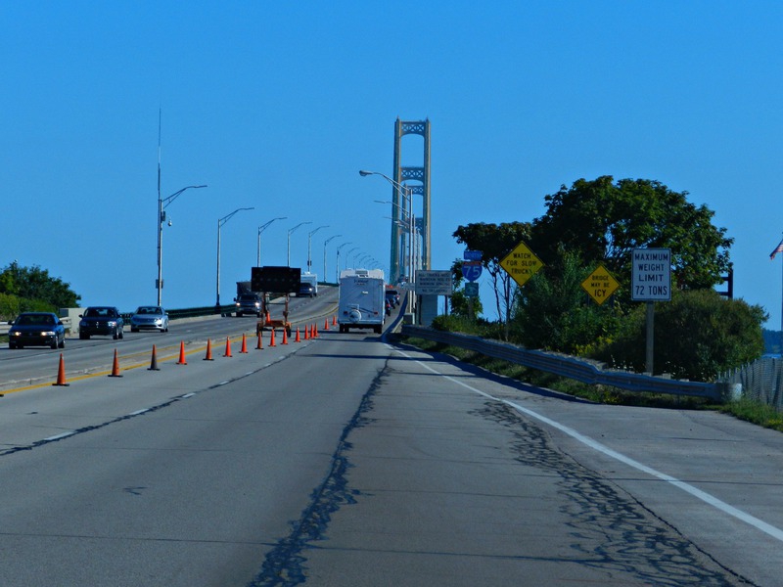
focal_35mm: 176
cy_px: 294
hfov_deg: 11.2
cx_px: 392
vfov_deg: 8.4
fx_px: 3981
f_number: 5.4
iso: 160
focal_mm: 31.2
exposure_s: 1/1000
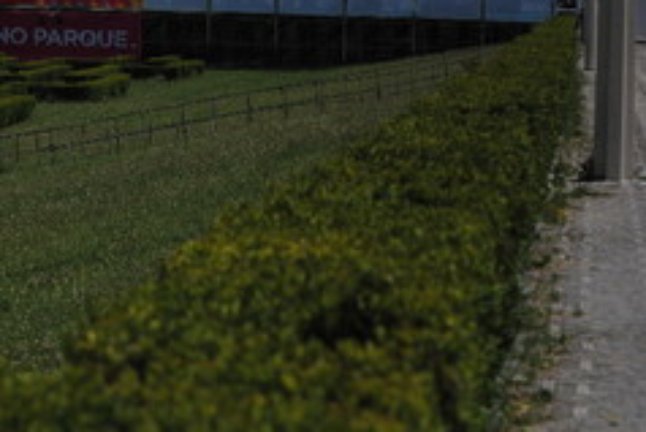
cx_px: -16
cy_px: 159
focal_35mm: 205
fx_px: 3682
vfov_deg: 6.7
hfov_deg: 9.9
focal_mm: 65
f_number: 4.2
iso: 100
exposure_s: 1/4000
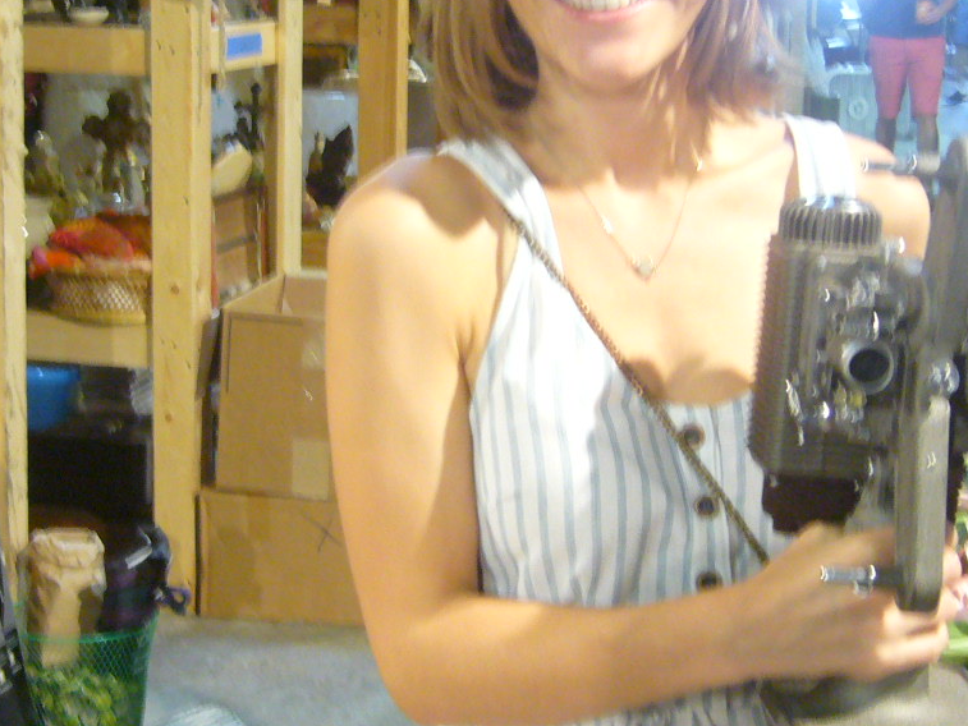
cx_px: 487
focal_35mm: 74
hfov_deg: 26.3
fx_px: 2070
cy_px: 206
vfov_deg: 19.8
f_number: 2.8
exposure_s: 1/8
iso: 200
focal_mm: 5.8
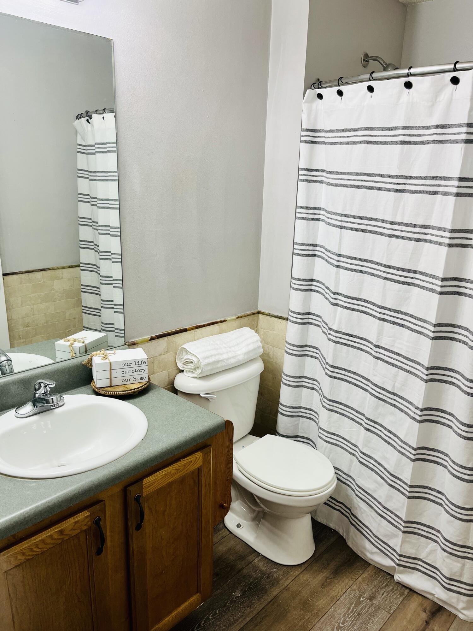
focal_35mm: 26
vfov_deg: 67.3
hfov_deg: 53.1
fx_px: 474
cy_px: 316
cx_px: 236
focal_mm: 5.1
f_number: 1.6
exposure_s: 1/120
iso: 100
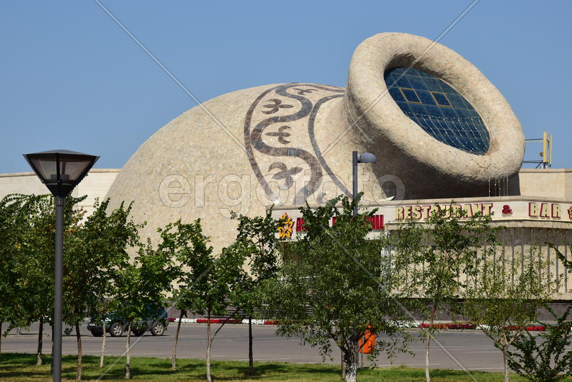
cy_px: 191
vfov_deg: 10.2
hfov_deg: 15.2
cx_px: 286
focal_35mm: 135
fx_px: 2145
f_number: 11
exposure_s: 1/200
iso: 100
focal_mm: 90
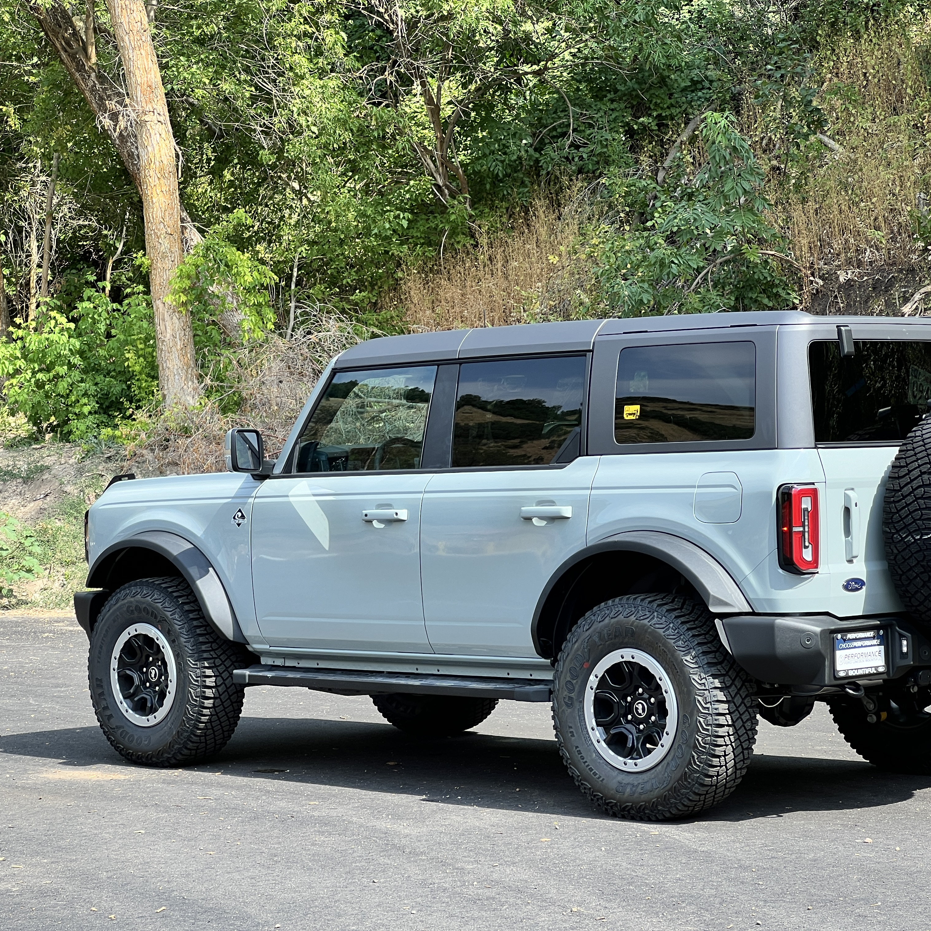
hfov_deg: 19.1
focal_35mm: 91
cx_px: 527
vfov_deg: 19.1
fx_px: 2769
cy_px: 465
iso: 32
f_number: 2.8
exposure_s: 1/191
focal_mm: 9
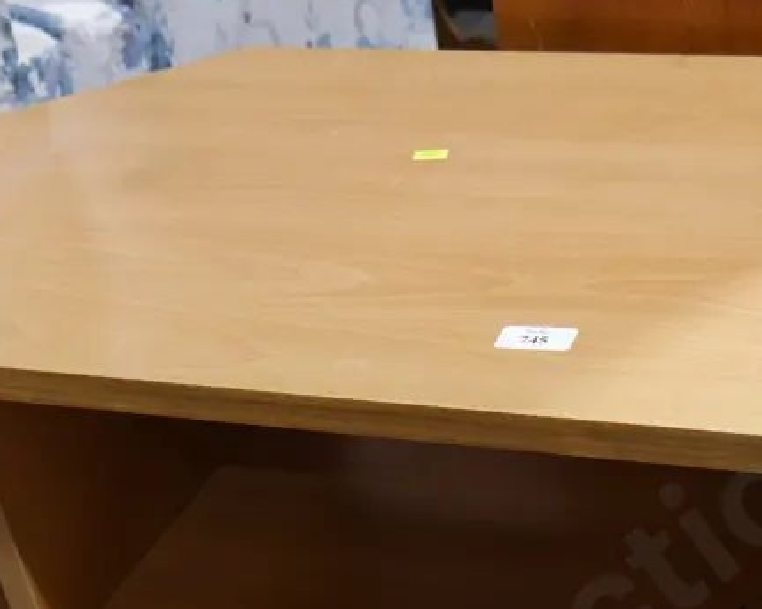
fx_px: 1782
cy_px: 661
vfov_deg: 18.7
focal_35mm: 79
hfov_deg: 23.9
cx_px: 551
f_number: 4
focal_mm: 17
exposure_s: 1/60
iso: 400
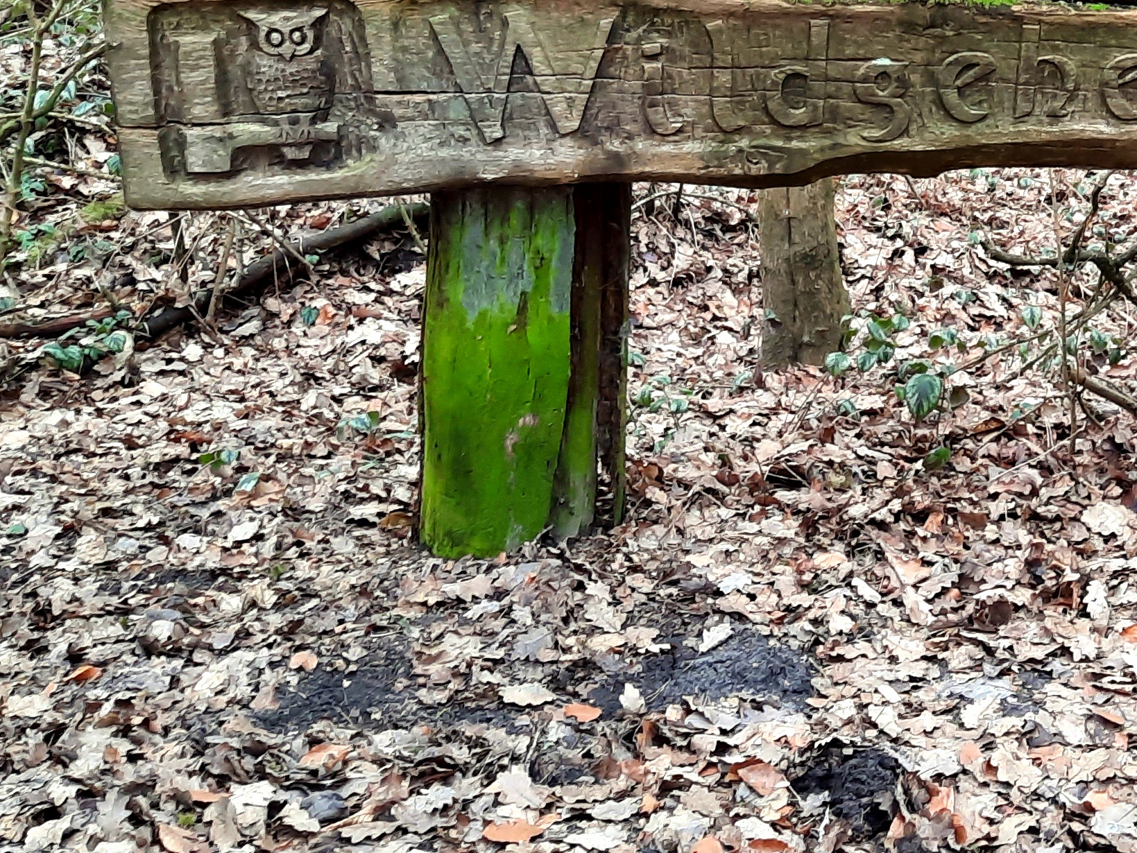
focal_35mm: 61
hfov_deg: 30.3
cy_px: 175
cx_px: 1031
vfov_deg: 23.7
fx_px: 2004
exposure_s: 1/50
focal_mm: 4.6
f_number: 2
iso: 200
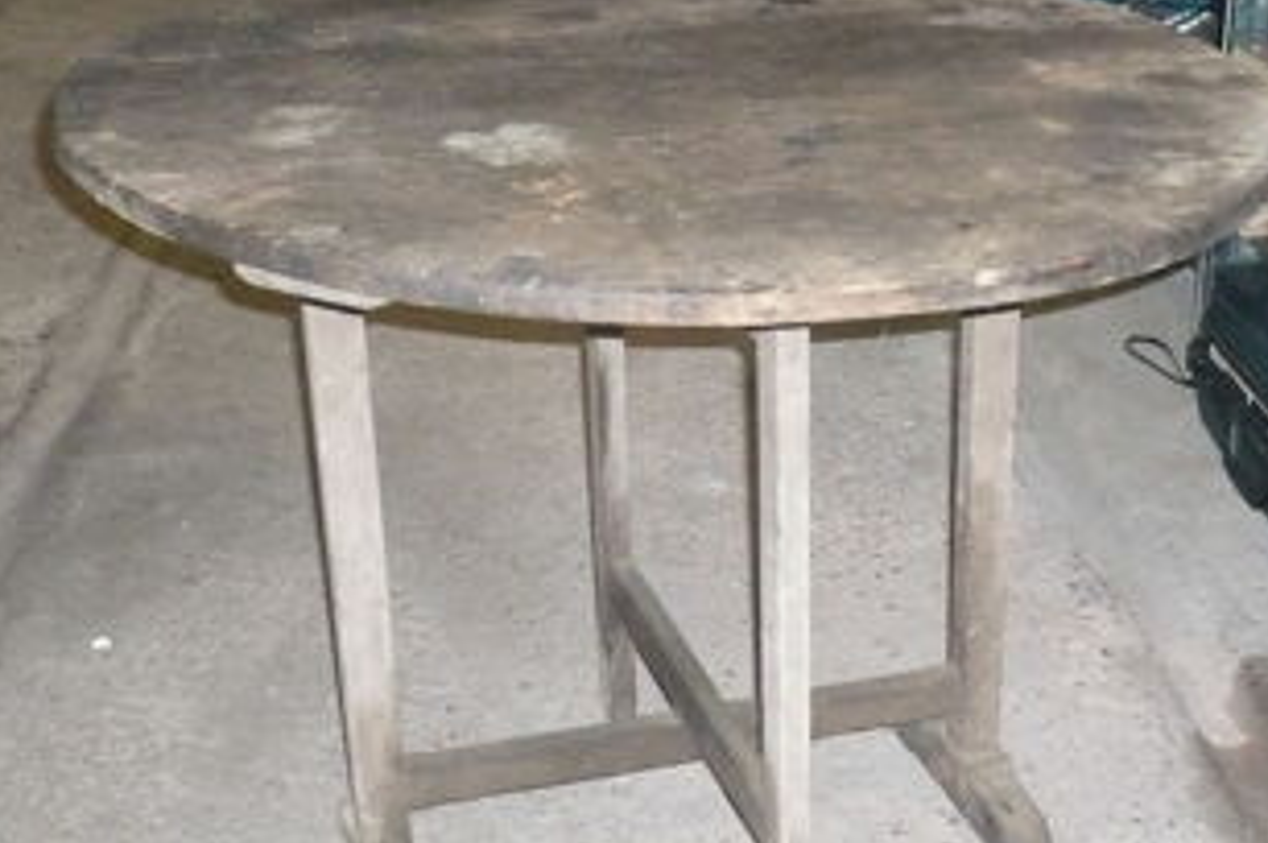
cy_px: 438
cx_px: 776
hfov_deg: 34.9
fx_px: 2005
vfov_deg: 23.7
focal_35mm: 57
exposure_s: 1/30
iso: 640
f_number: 2.8
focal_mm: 5.8
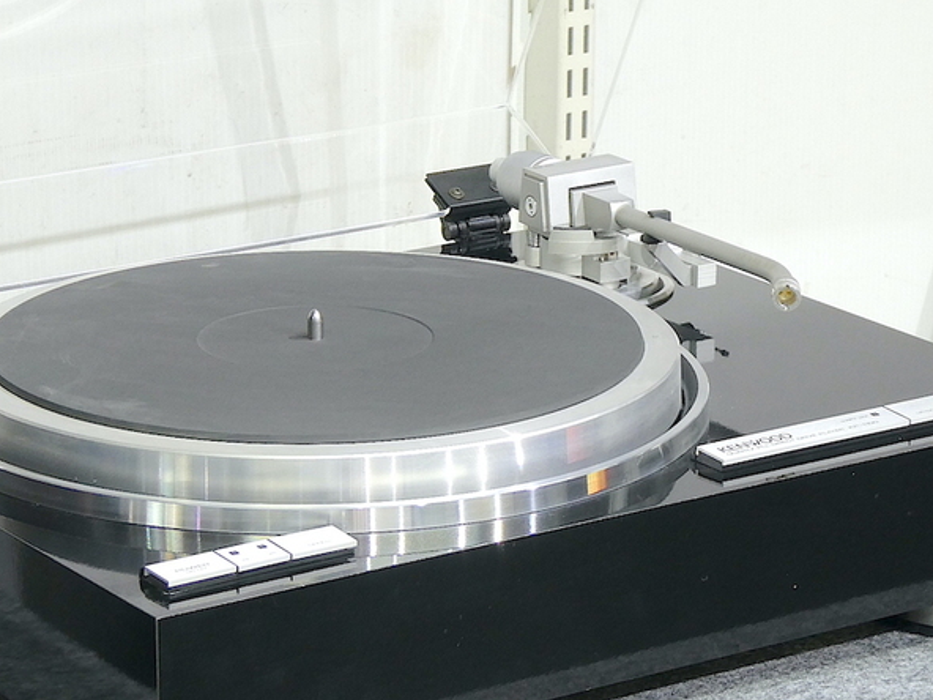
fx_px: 3935
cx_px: 418
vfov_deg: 10.2
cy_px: 454
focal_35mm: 146
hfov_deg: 13.5
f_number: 4.9
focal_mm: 16.1
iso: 200
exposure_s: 1/6
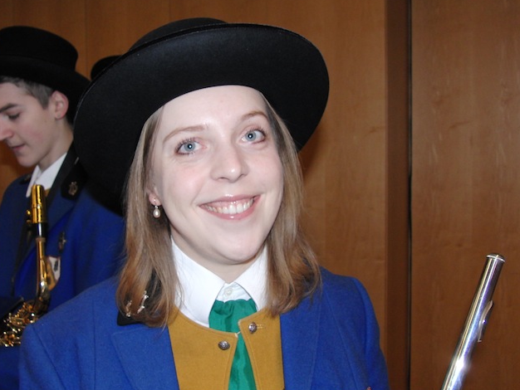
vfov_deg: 31.5
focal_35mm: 46
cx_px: 202
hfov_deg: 41.0
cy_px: 183
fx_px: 691
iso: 200
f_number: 2.7
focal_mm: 7.3
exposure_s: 1/60
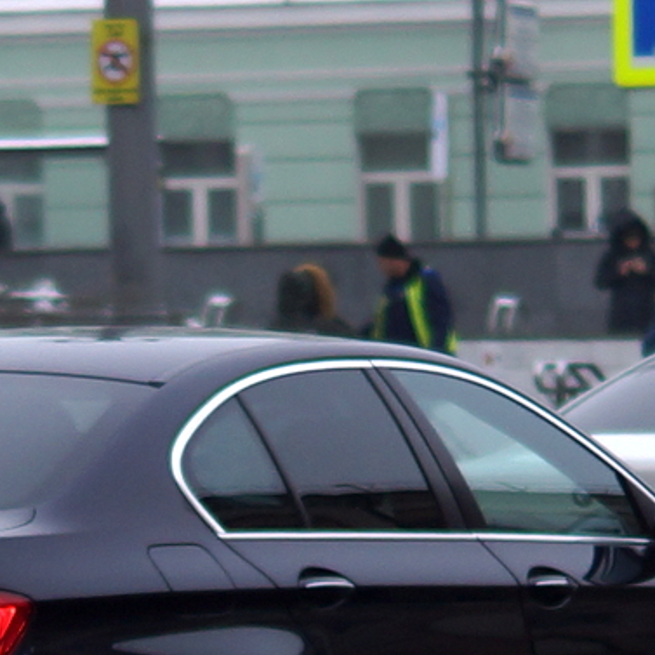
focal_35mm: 203
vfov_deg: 8.6
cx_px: 141
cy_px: 533
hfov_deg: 8.6
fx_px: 4346
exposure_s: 1/640
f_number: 1.8
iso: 100
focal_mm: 50
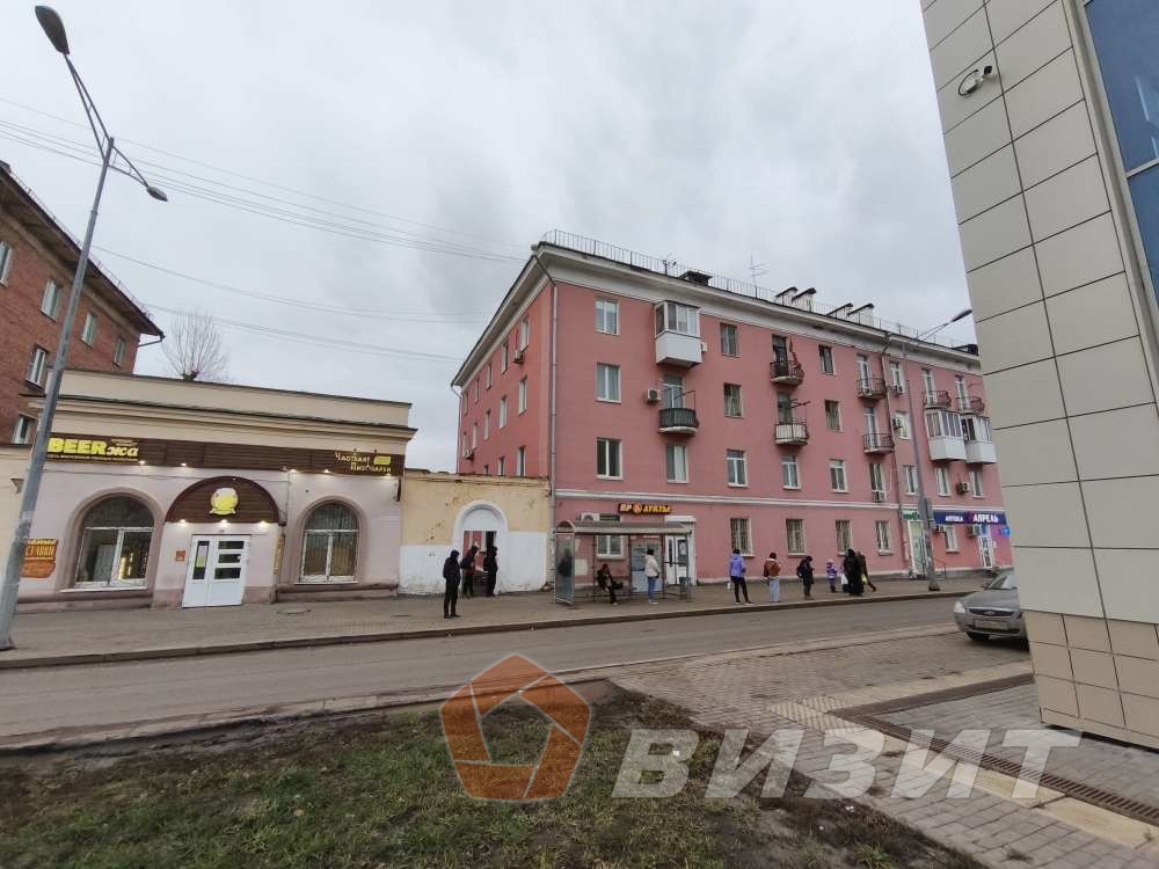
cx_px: 580
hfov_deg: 98.2
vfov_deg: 81.7
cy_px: 434
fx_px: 502
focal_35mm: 15
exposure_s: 1/122
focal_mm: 1.91
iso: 50
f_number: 2.2
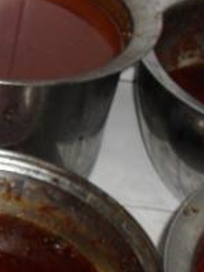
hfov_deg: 12.2
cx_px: -159
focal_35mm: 111
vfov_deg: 17.7
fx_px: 874
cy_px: 154
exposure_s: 1/45
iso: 200
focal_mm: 6.3
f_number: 3.2
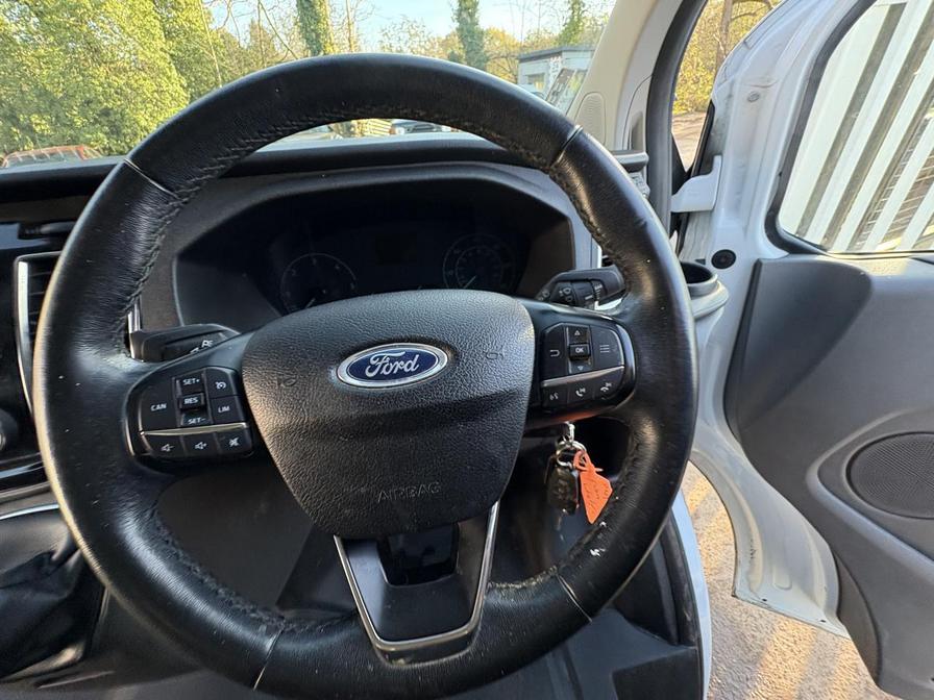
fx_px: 378
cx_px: 467
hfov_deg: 102.1
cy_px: 350
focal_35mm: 14
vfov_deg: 85.7
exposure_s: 1/87
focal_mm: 2.22
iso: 200
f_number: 2.2
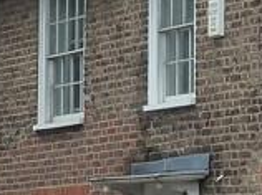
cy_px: -28
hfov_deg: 6.9
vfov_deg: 5.2
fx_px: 2161
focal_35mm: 286
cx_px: 269
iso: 125
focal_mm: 7.3
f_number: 4
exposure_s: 1/125
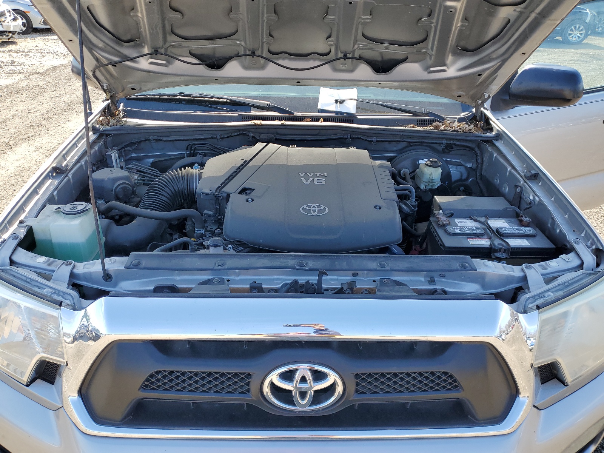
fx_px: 454
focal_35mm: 26
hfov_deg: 67.3
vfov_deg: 53.1
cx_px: 302
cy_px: 226
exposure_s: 1/667
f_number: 1.5
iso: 50
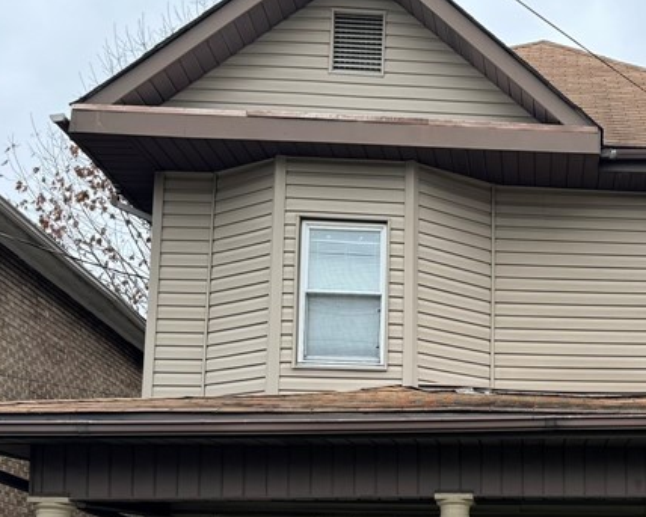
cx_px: 610
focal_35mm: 56
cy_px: 500
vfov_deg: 26.0
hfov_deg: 31.6
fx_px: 1071
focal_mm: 6.86
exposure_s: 1/360
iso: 80
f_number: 1.78
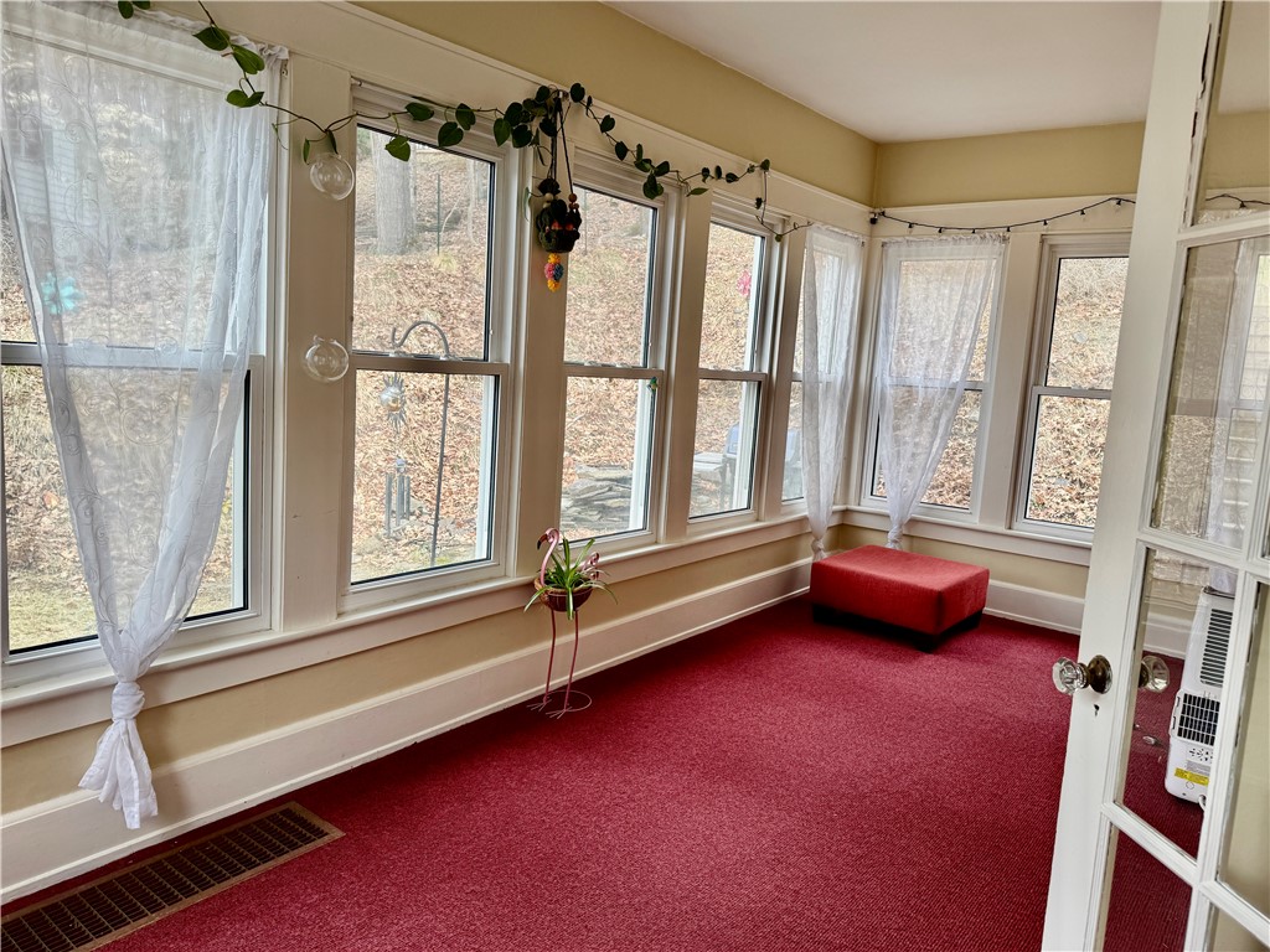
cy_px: 476
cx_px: 635
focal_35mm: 24
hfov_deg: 71.6
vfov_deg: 56.8
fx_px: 881
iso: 80
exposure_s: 1/312
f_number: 1.78
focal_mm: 6.76
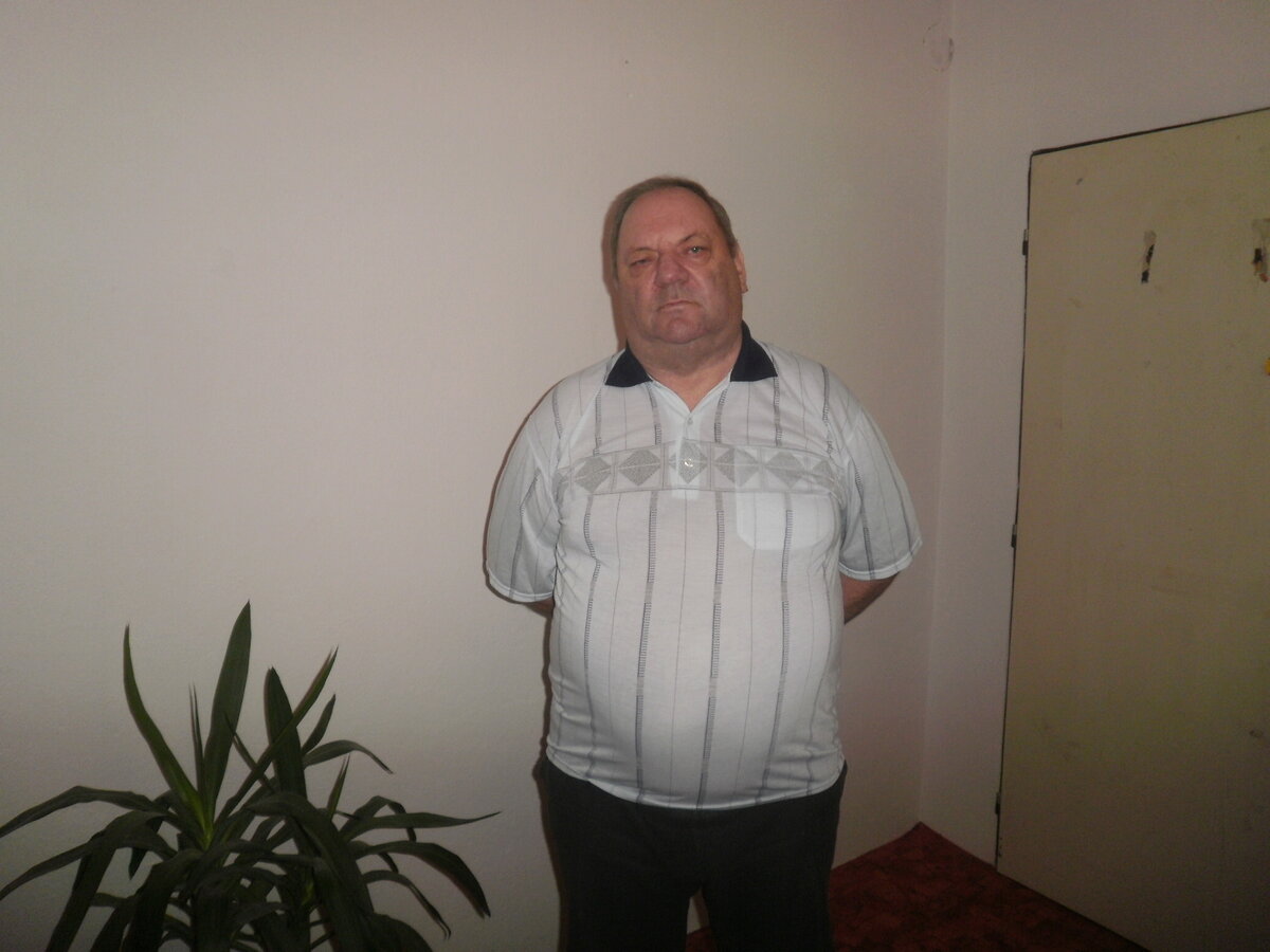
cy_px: 476
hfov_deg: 67.3
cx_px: 635
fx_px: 954
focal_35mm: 26
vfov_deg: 53.1
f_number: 2.6
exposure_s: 1/25
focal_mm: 4.65
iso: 125
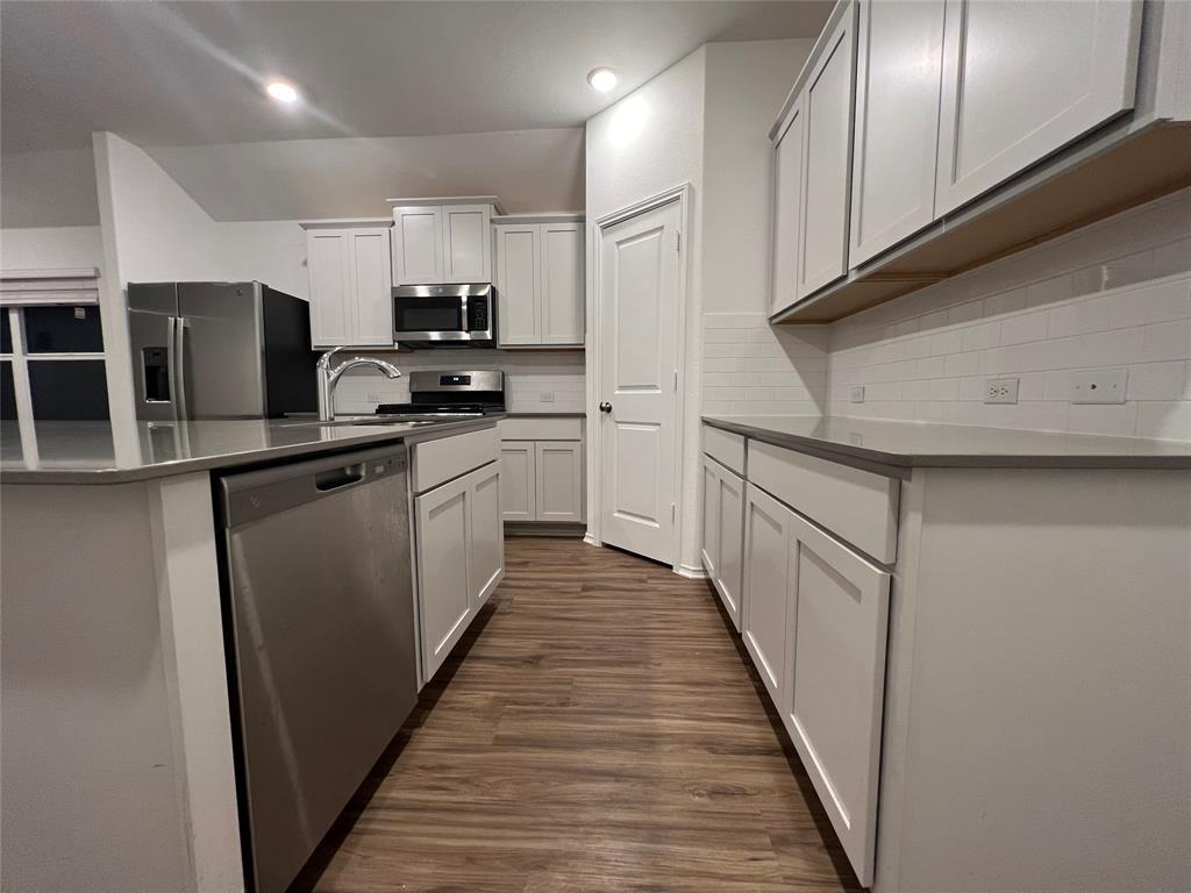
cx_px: 596
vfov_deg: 89.9
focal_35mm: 13
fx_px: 447
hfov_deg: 106.2
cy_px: 446
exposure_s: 1/60
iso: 200
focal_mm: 1.57
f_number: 1.8
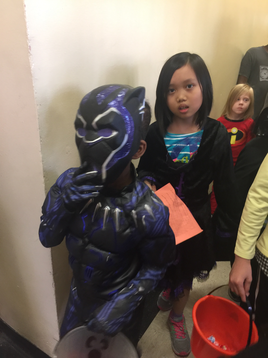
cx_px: 134
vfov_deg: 61.7
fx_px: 299
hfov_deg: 48.2
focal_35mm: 29
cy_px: 179
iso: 64
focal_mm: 4.15
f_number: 2.2
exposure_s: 1/15
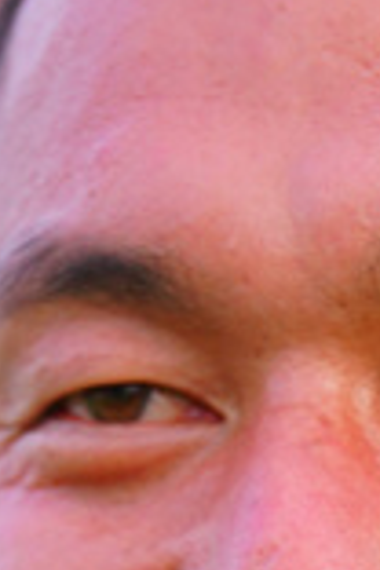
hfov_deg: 1.2
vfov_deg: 1.9
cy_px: 1100
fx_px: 17605
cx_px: 504
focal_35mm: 1112
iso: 250
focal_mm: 200
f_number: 4
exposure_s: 1/400
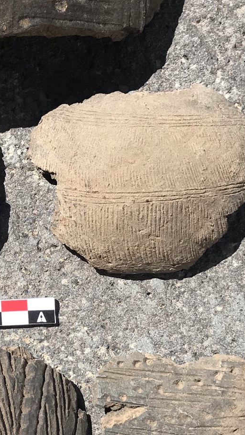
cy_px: 269
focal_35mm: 68
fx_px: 785
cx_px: -36
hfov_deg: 17.1
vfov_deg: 30.9
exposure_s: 1/1842
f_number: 1.8
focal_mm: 3.99
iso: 20
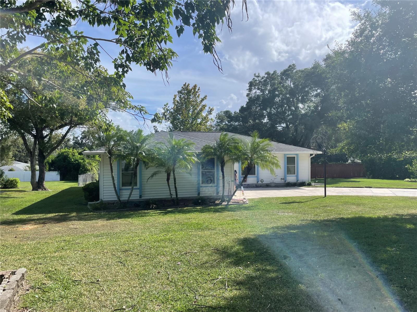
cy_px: 156
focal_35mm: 26
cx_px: 208
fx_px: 313
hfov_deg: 67.3
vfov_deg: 53.1
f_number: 1.6
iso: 32
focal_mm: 4.2
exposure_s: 1/3731
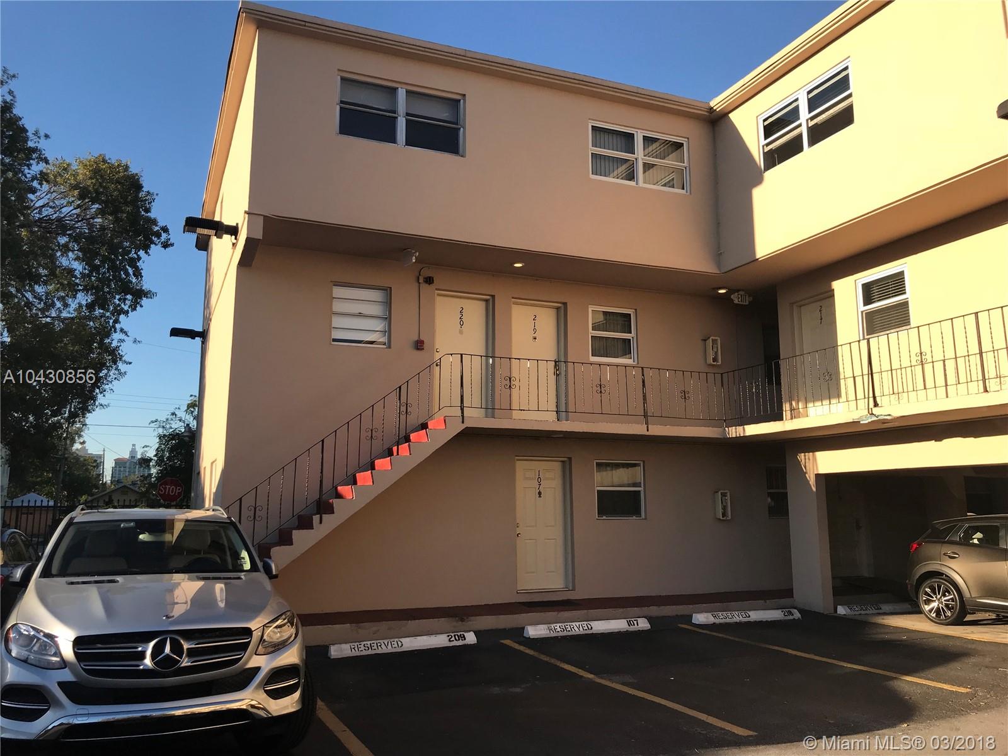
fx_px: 815
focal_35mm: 28
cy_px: 378
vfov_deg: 49.7
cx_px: 504
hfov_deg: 63.4
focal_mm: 3.99
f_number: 1.8
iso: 20
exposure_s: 1/1140
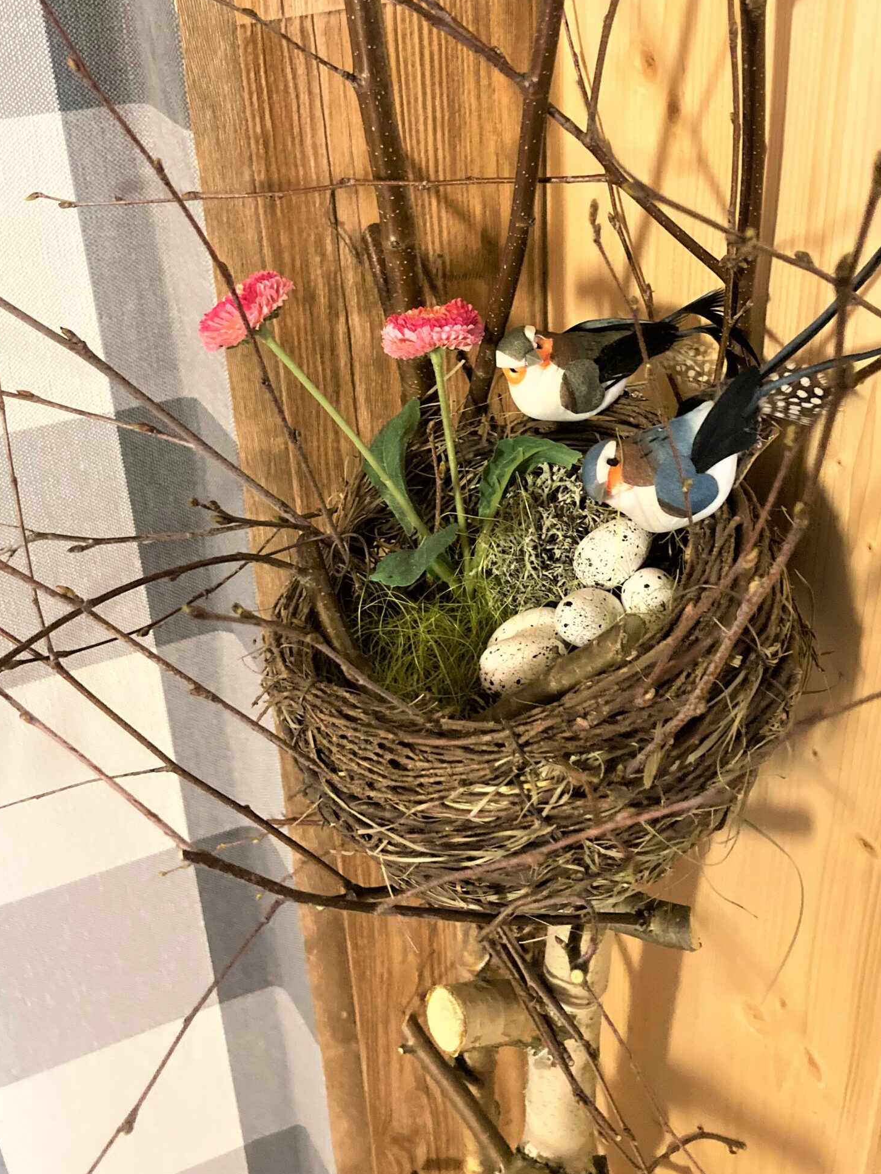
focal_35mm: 37
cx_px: 440
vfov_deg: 49.6
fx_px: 1255
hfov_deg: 38.7
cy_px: 430
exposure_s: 1/30
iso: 640
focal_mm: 3.99
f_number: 1.8
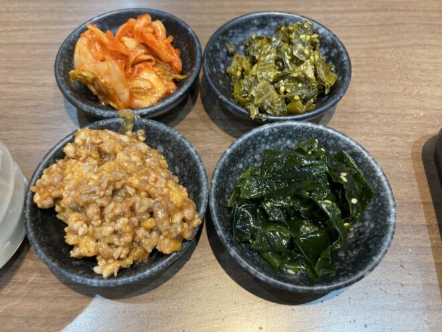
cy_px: 166
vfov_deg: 49.7
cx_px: 221
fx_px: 358
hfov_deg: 63.4
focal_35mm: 28
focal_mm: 3.99
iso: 160
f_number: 1.8
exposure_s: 1/60
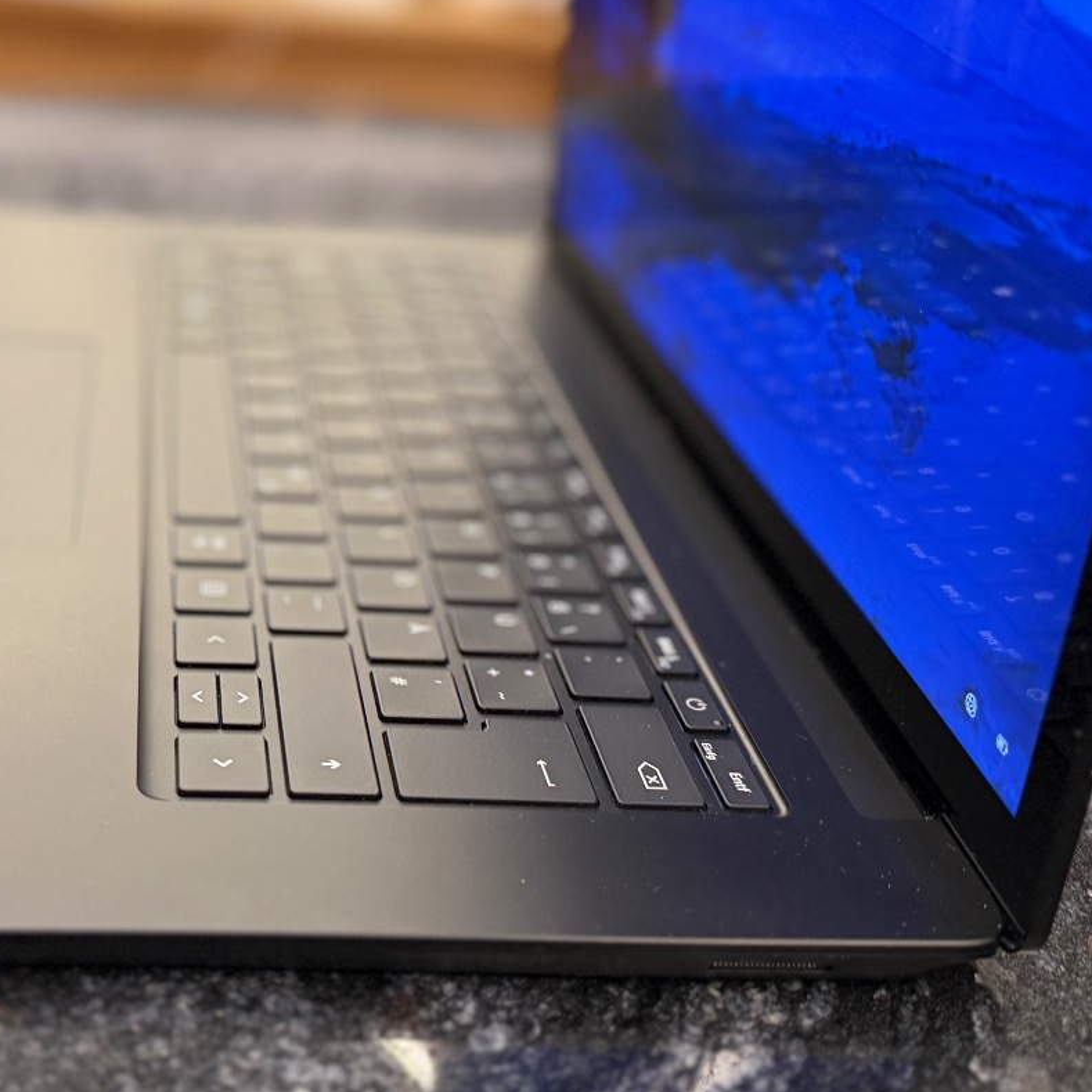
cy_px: 468
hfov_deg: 38.2
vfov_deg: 39.1
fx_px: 1535
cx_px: 275
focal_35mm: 43
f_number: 1.78
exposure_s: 1/60
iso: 250
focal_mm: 6.76
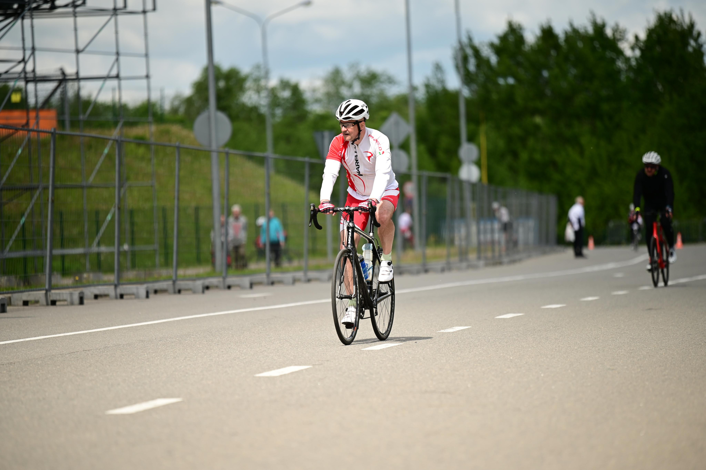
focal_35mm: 200
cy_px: 235
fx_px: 3920
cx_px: 353
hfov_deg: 10.3
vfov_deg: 6.9
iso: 160
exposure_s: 1/2000
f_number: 2.8
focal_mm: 200
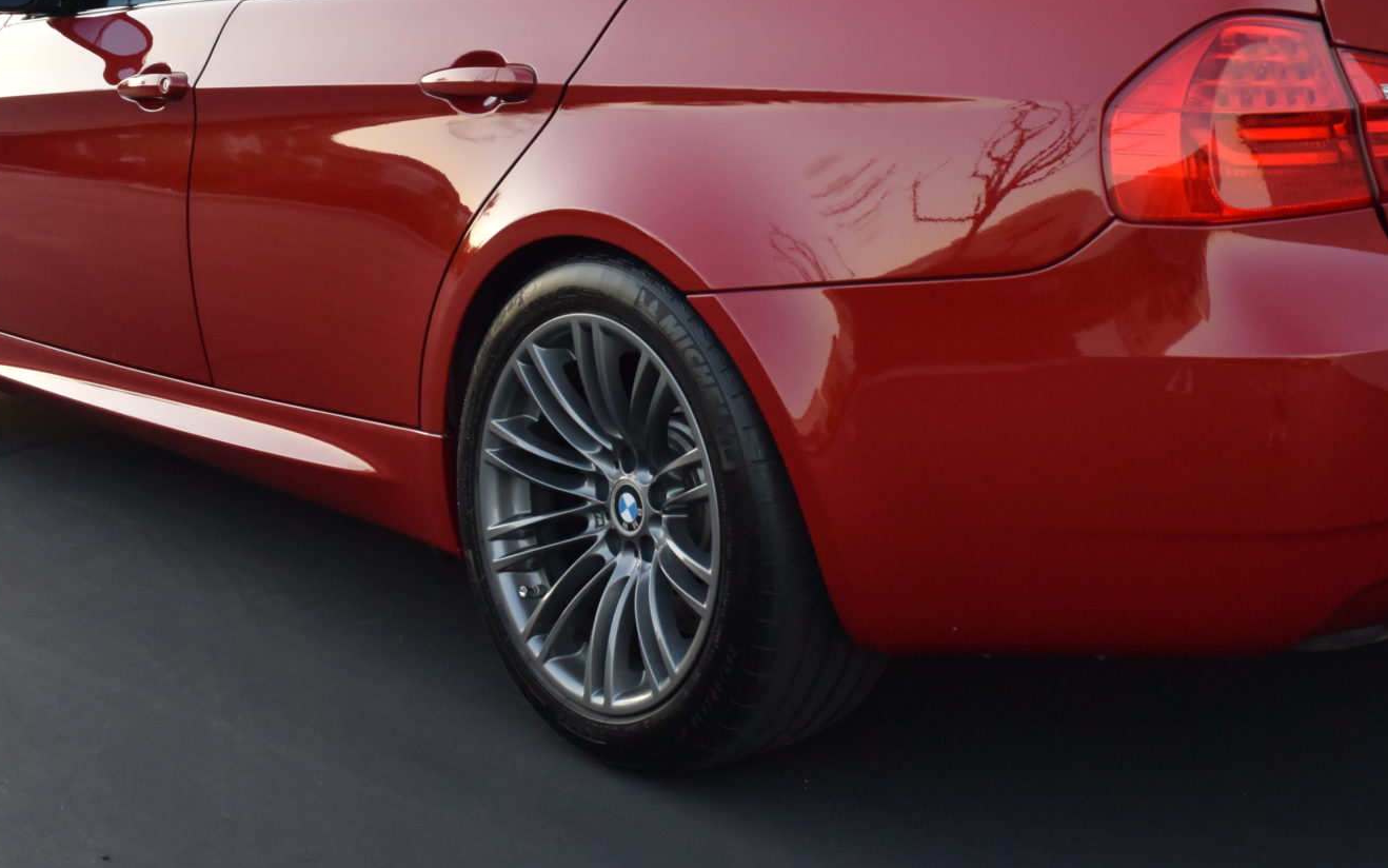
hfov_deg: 35.6
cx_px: 828
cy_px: 225
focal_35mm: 57
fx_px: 2156
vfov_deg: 22.6
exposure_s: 1/125
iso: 400
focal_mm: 13.4
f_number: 4
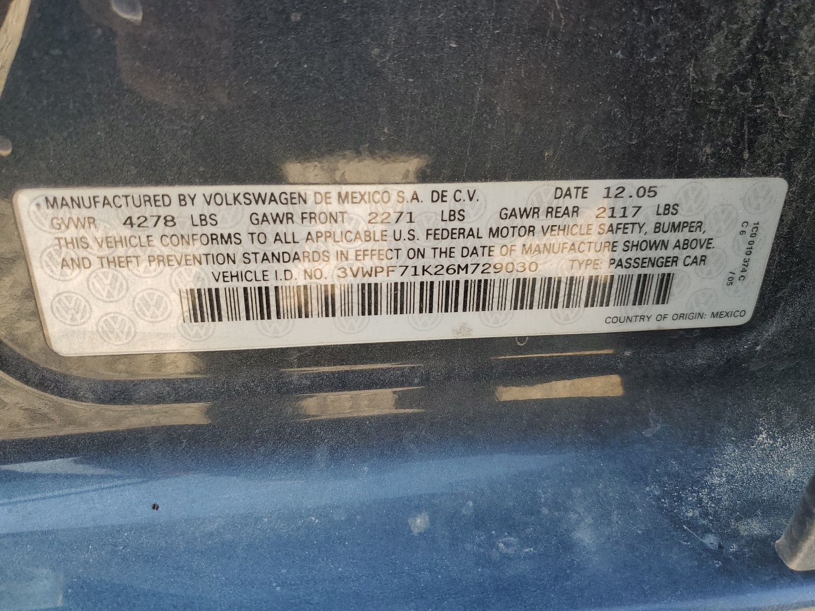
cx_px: 408
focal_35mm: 26
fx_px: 612
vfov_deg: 53.1
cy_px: 306
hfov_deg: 67.3
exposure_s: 1/182
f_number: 1.5
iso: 50
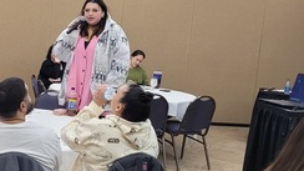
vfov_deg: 18.5
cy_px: 86
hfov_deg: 29.3
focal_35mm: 65
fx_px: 524
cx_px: -27
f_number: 1.8
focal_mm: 5.4
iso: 320
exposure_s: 1/120
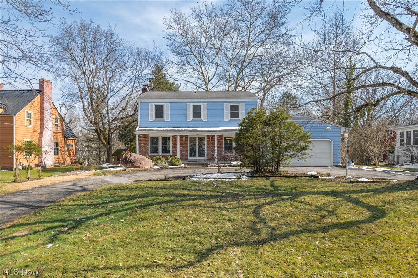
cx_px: 209
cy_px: 139
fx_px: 267
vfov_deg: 55.0
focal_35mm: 23
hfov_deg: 76.1
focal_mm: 23
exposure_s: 1/400
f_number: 9
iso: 200
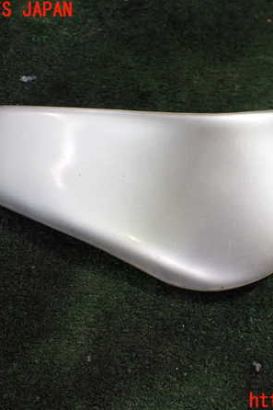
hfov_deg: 31.6
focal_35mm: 42
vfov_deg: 46.4
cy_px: 206
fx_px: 478
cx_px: 181
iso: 400
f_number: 2.3
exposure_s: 1/125
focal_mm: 5.4
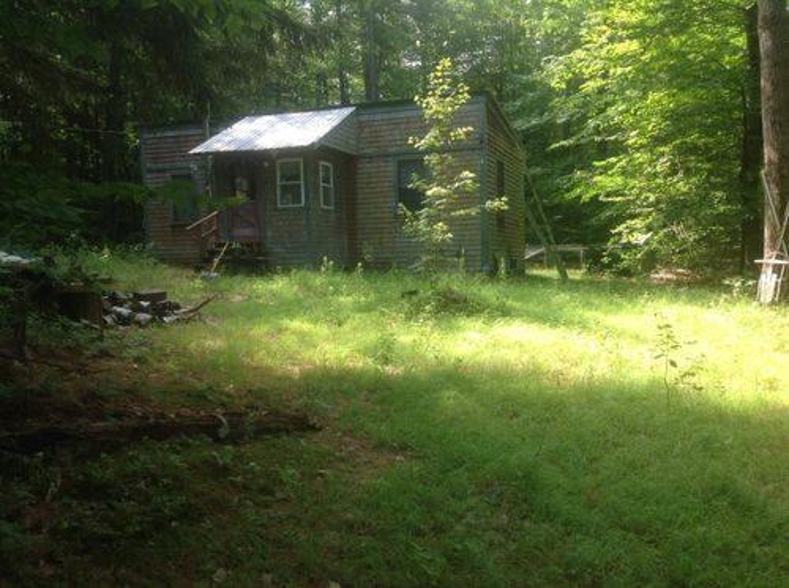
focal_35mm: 35
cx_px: 394
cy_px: 294
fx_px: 796
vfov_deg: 40.6
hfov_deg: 52.7
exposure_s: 1/163
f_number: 2.4
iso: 50
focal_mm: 4.28
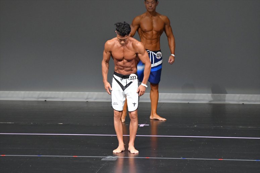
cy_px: 86
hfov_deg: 6.0
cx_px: 130
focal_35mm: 345
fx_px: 2490
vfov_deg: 4.0
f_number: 5.6
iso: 5000
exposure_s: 1/400
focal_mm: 230
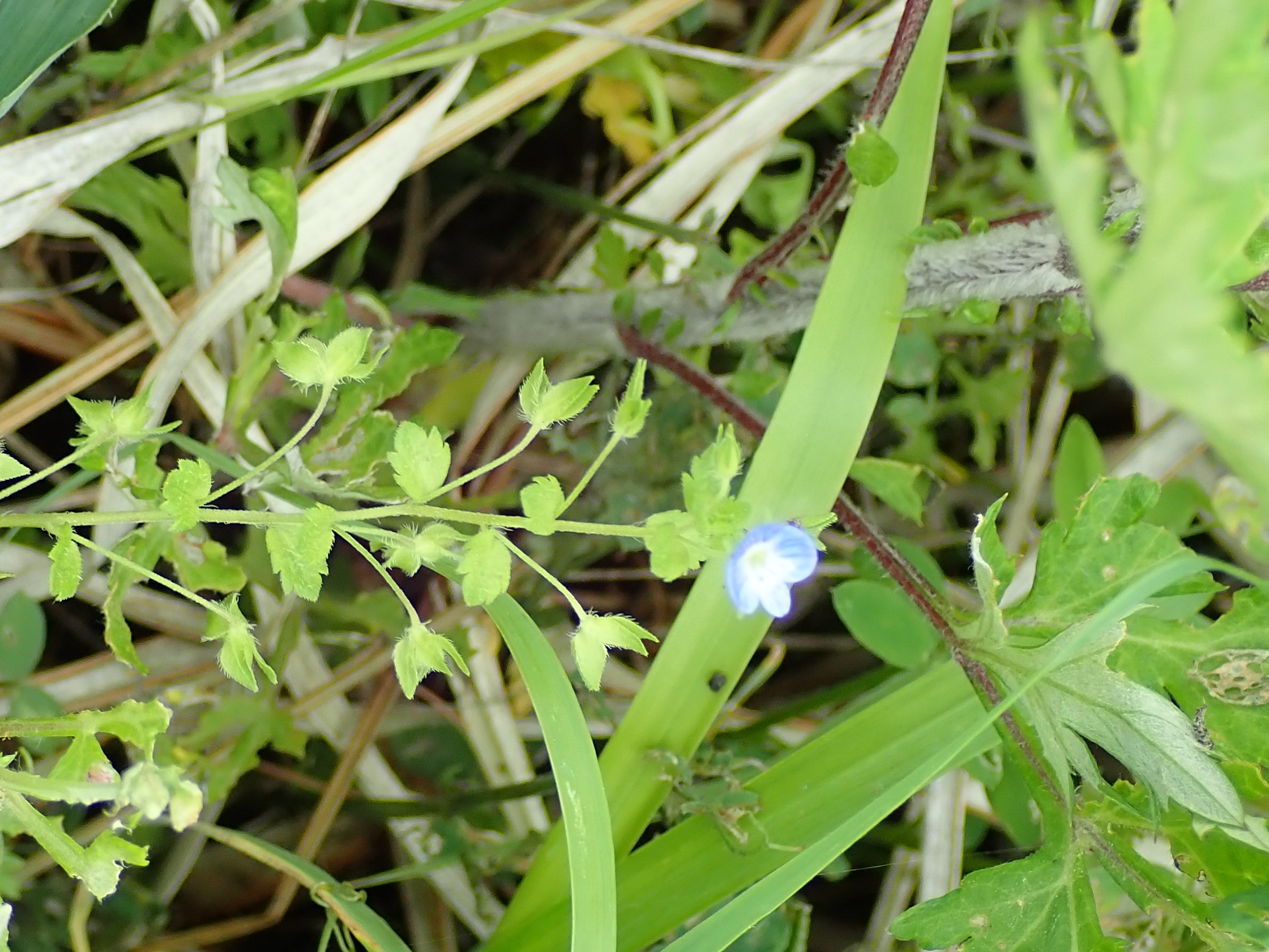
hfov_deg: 20.4
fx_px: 3519
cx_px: 448
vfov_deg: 15.4
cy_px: 479
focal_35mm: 96
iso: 160
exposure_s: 1/100
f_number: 3.5
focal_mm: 10.29
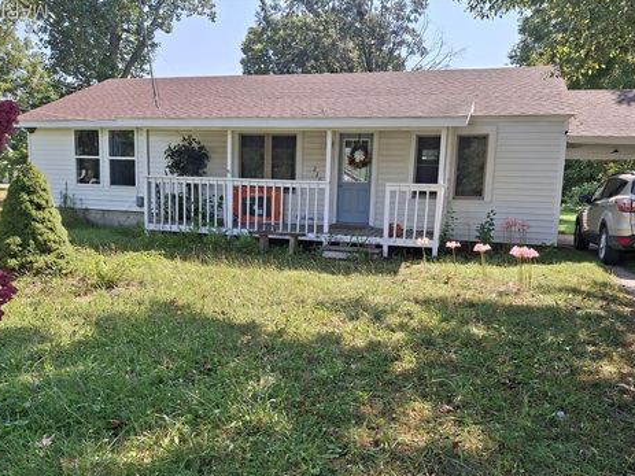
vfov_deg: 51.3
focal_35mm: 27
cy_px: 254
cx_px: 324
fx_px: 495
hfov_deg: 65.3
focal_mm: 4.69
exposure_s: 1/840
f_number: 1.8
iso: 32
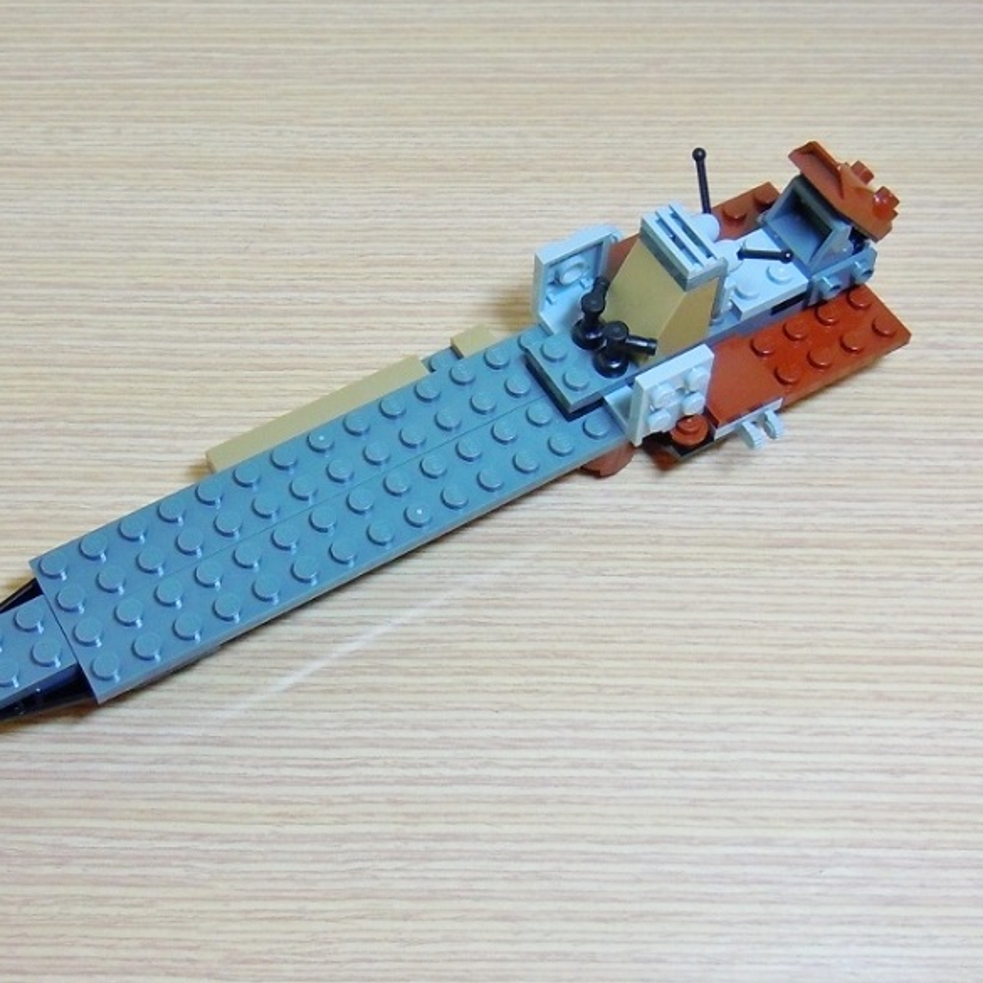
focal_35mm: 36
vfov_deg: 46.0
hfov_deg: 45.5
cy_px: 484
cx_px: 344
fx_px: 1157
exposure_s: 1/25
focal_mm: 5.4
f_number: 3.5
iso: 200
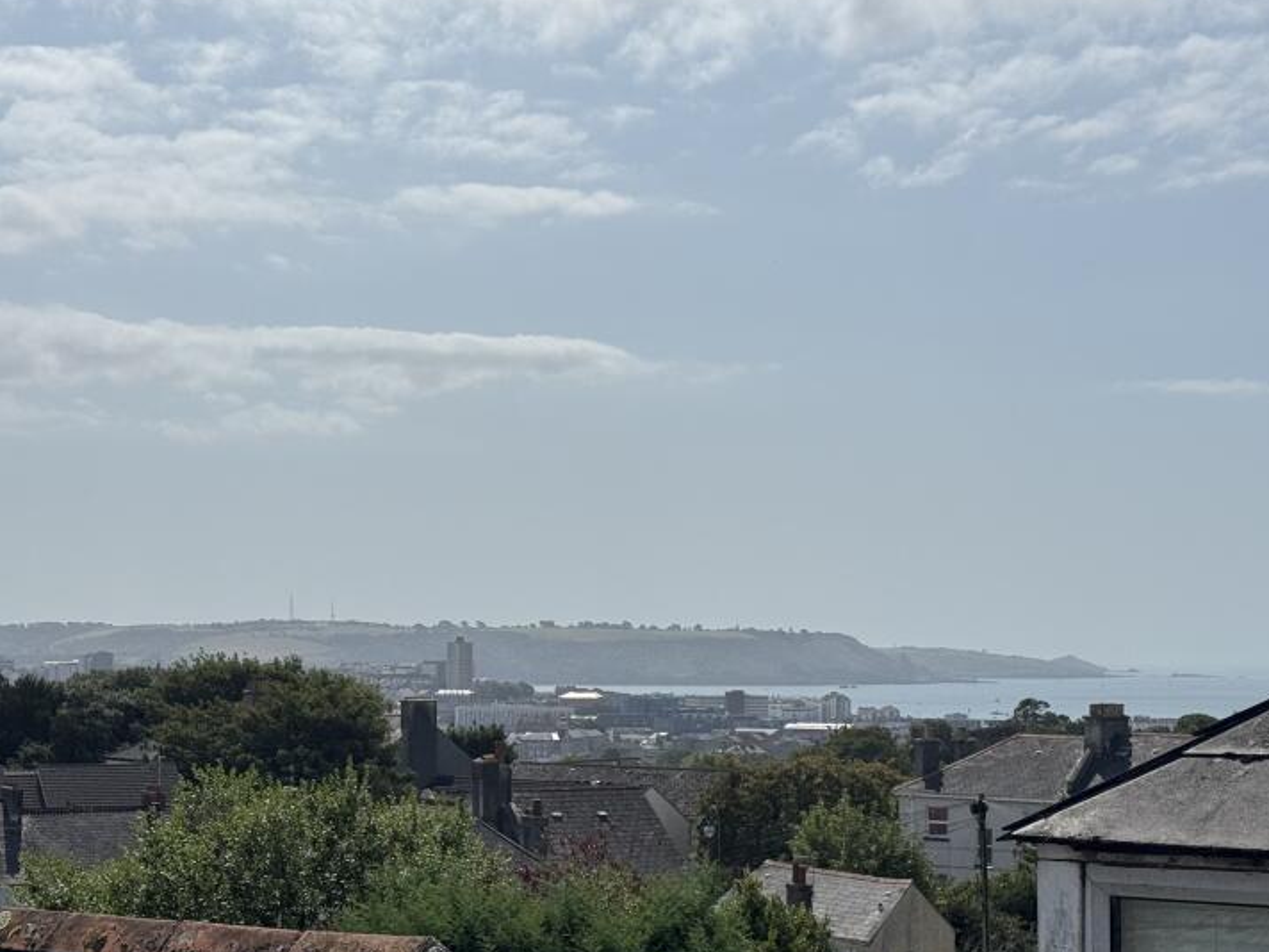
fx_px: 2529
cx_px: 654
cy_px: 631
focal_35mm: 69
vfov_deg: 21.2
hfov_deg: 28.2
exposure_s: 1/15385
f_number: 1.78
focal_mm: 6.76
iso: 50
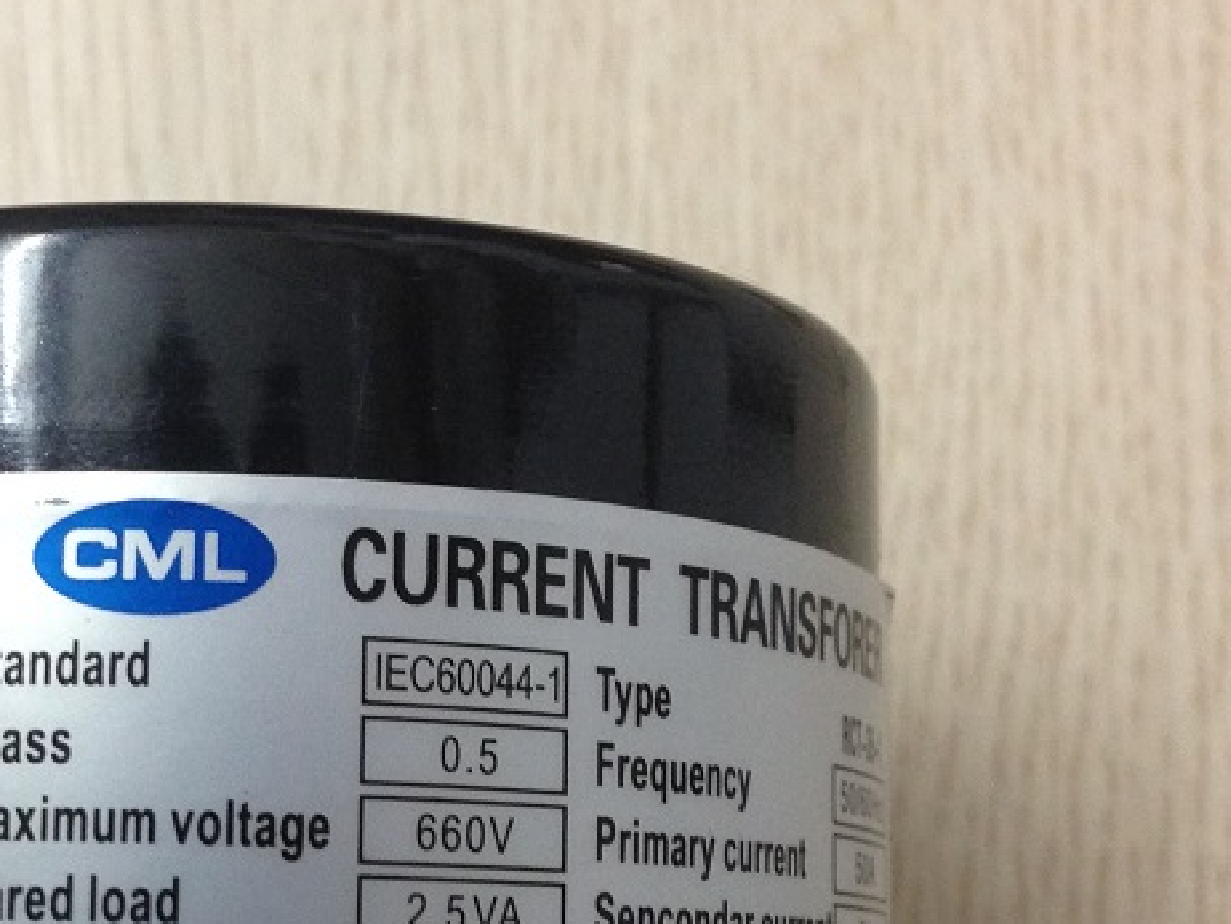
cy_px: 712
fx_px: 2491
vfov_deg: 20.8
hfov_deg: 27.5
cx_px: 341
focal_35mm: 70
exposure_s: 1/20
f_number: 2.4
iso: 200
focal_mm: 4.12
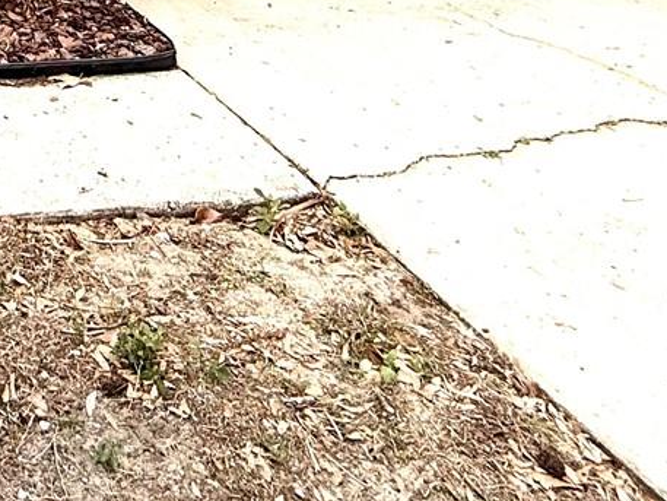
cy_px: -362
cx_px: -99
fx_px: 944
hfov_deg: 33.1
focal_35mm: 49
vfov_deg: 21.4
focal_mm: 2.22
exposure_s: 1/475
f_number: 2.2
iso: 64
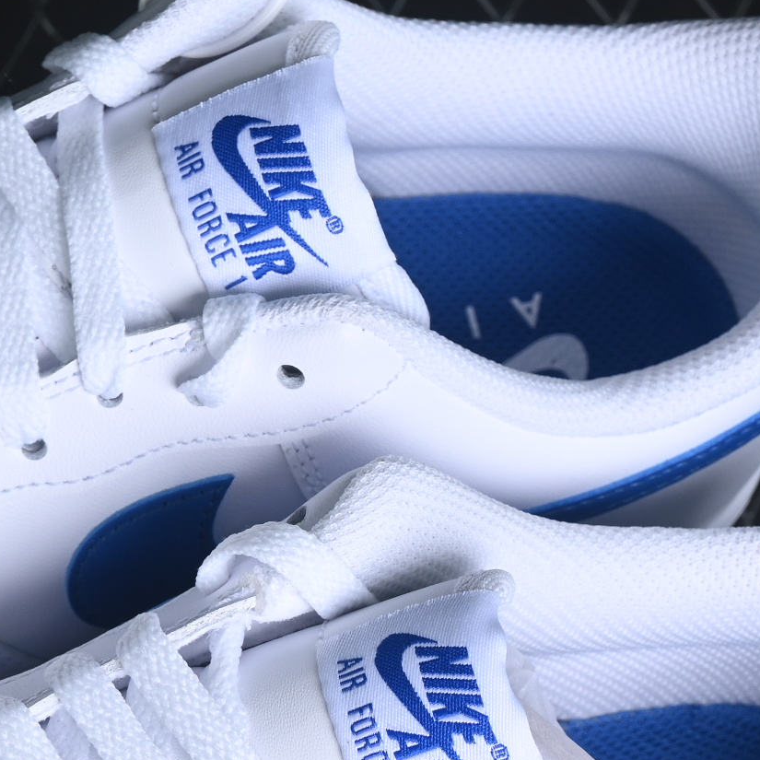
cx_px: 64
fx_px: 5340
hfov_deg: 8.1
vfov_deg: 8.1
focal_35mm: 215
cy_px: 727
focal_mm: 50
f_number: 7.1
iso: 160
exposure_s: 1/80
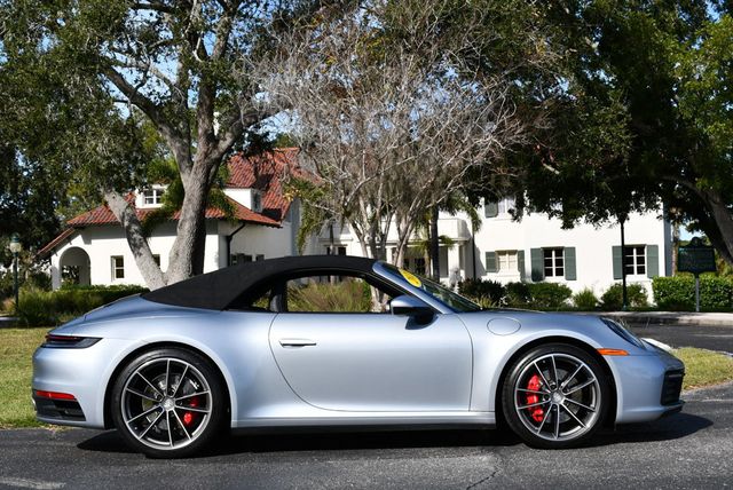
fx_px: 1100
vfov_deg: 25.1
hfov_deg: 36.8
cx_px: 366
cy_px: 245
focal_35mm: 54
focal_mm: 27
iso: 100
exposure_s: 1/250
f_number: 8
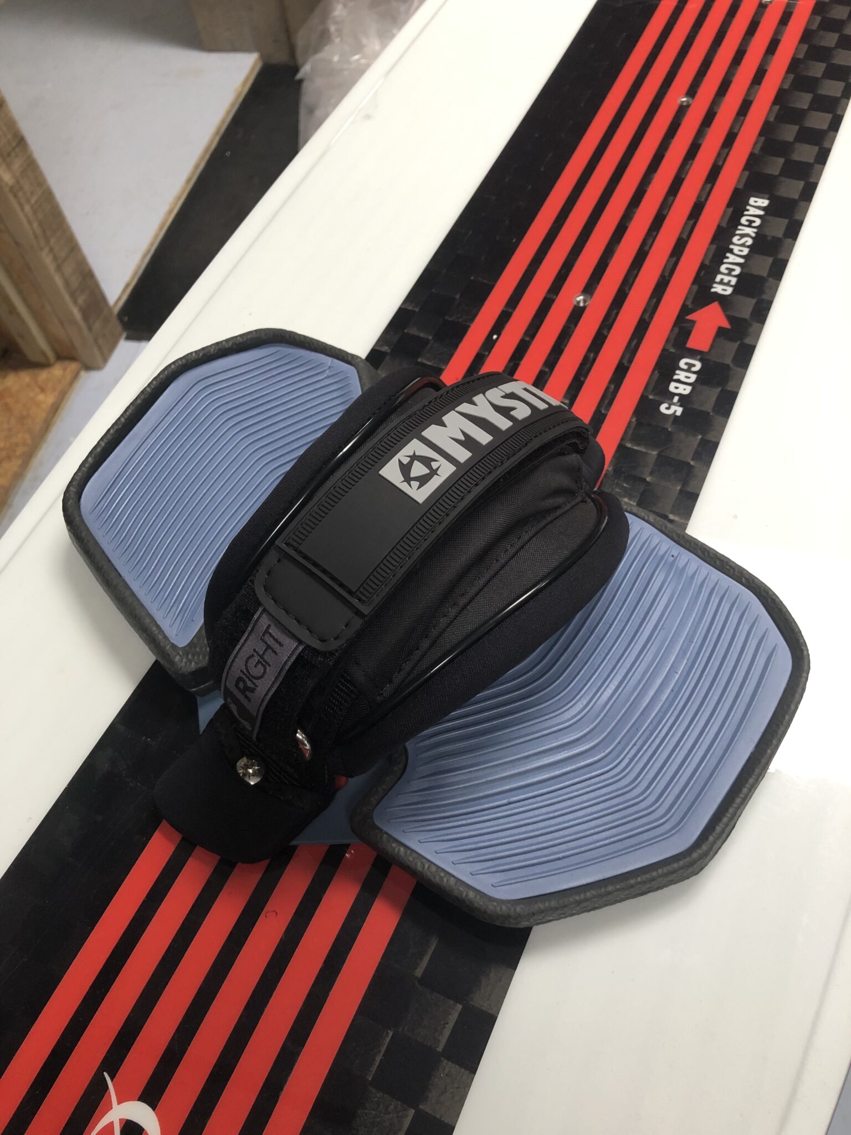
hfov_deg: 49.7
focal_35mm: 28
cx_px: 426
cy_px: 568
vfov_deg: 63.4
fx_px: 918
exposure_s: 1/15
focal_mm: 3.99
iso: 40
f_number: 1.8
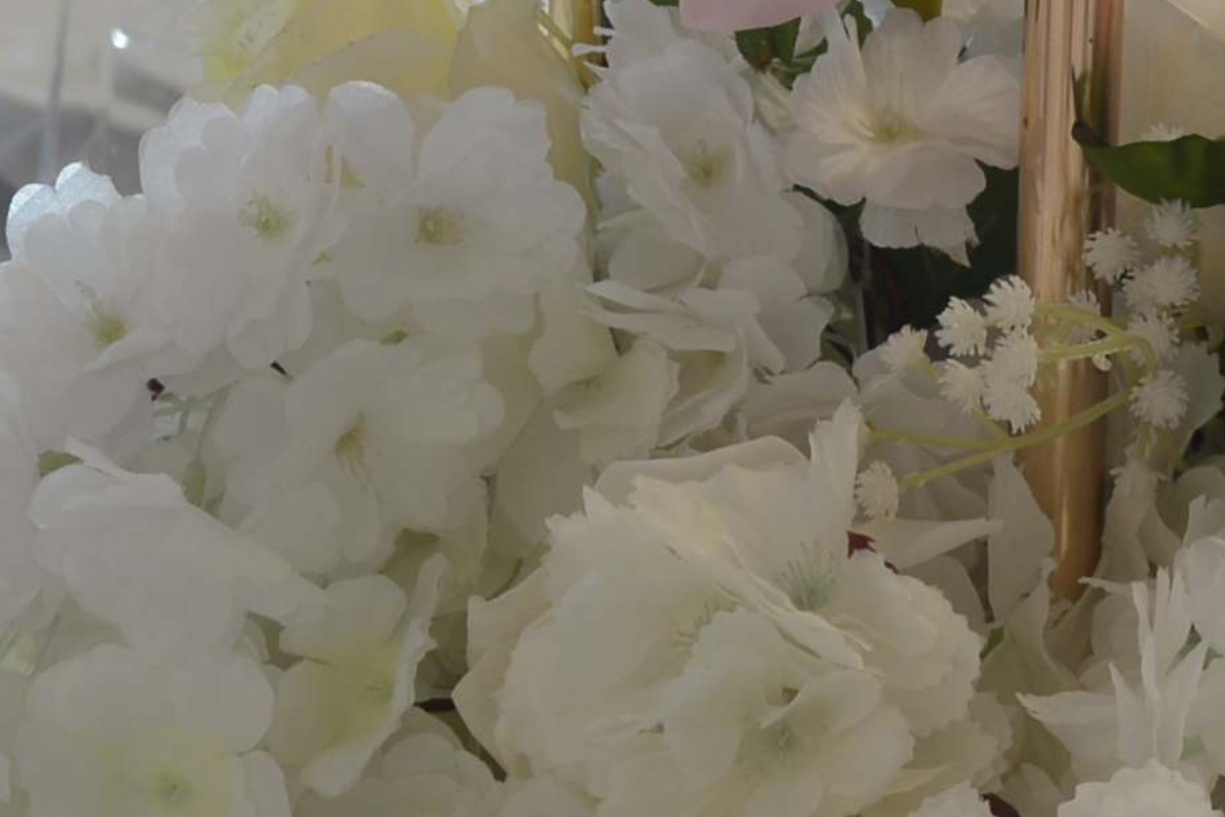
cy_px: 375
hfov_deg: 10.5
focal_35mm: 194
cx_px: -154
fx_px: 6602
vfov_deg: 7.1
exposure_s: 1/6
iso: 100
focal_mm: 26
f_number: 5.6
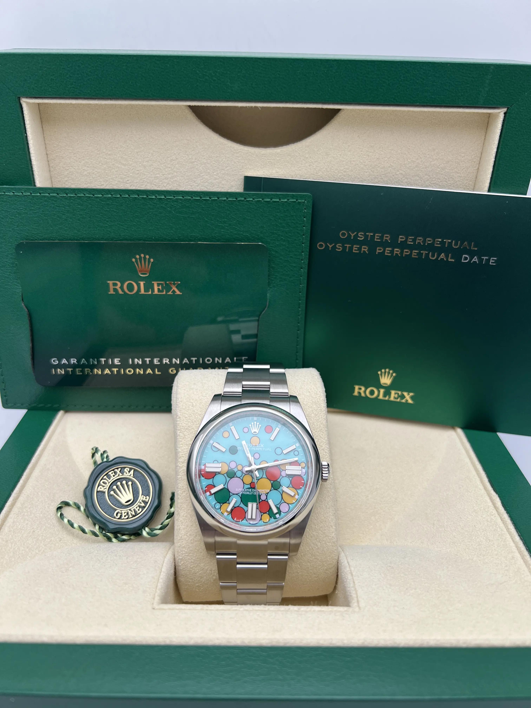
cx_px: 266
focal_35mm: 26
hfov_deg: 53.1
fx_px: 532
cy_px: 354
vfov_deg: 67.3
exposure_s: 1/309
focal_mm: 5.7
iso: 50
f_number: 1.5
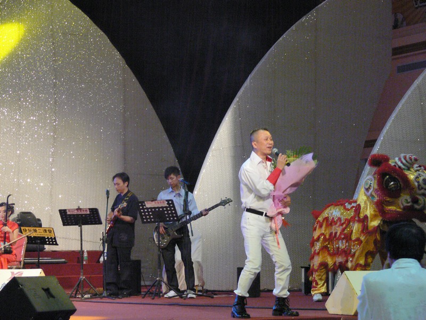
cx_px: 213
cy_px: 160
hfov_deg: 17.1
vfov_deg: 12.9
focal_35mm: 115
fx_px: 1415
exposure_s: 1/50
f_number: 3.6
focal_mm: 24.4
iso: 400
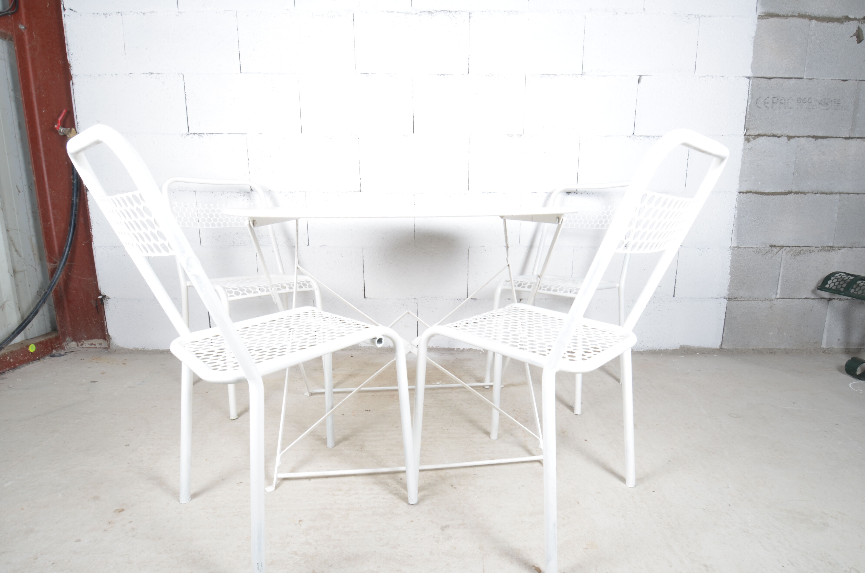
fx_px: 432
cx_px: 432
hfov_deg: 90.1
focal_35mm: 18
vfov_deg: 67.1
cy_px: 286
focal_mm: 12
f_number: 11
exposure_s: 1/125
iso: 100
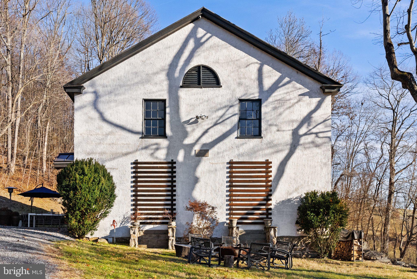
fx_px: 429
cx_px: 208
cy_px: 140
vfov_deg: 36.0
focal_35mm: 37
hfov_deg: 51.9
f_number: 5
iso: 640
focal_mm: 37
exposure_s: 1/5000
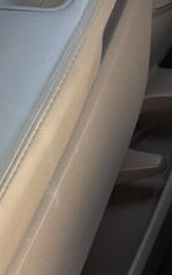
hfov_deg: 8.6
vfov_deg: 15.3
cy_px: -152
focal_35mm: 125
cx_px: 520
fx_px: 939
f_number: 1.6
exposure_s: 1/168
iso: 40
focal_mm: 5.96
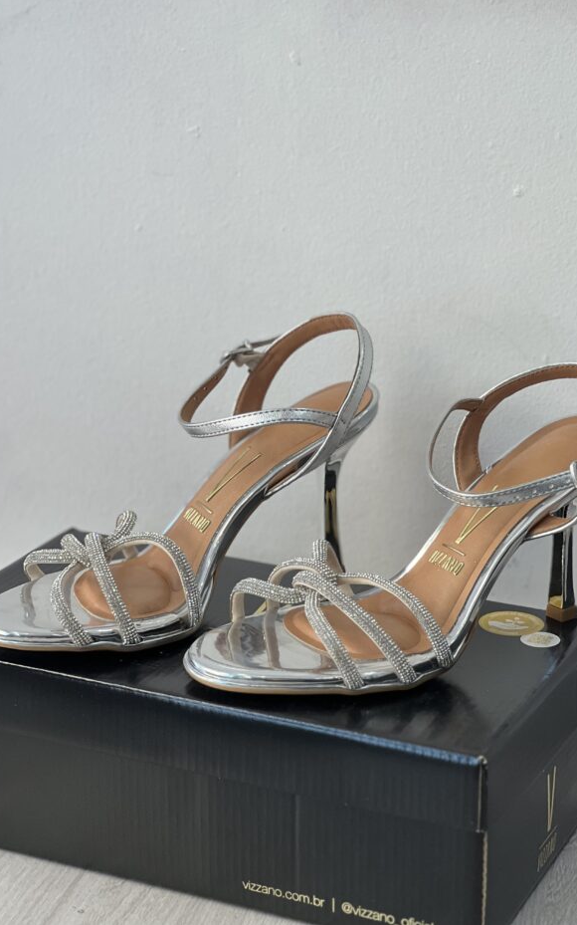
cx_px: 319
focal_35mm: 82
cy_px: 462
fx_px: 2065
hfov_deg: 15.9
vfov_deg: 25.2
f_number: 2.8
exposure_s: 1/120
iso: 100
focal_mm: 9
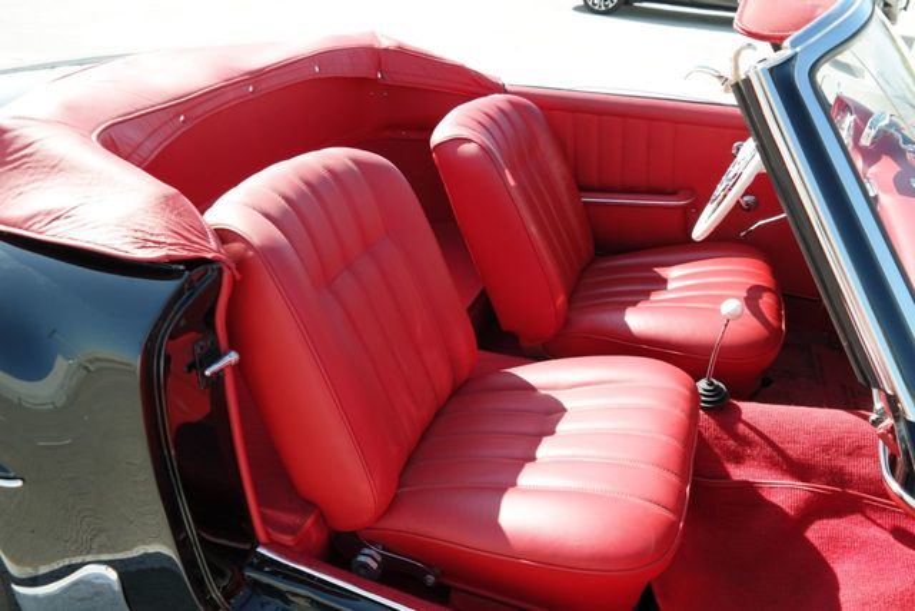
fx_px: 737
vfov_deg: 45.0
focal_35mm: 29
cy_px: 306
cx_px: 458
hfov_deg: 63.6
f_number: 5
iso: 100
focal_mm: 19
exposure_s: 1/160
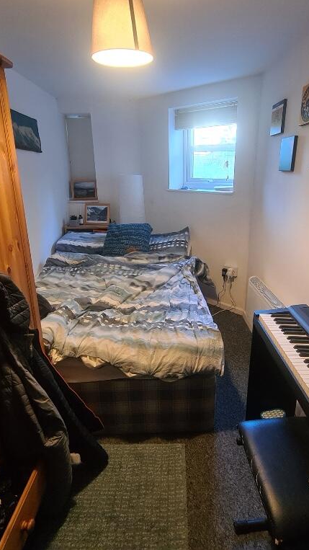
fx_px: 277
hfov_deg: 58.0
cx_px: 179
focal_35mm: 19
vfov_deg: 89.6
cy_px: 275
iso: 320
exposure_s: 1/33
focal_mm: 2.2
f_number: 2.2
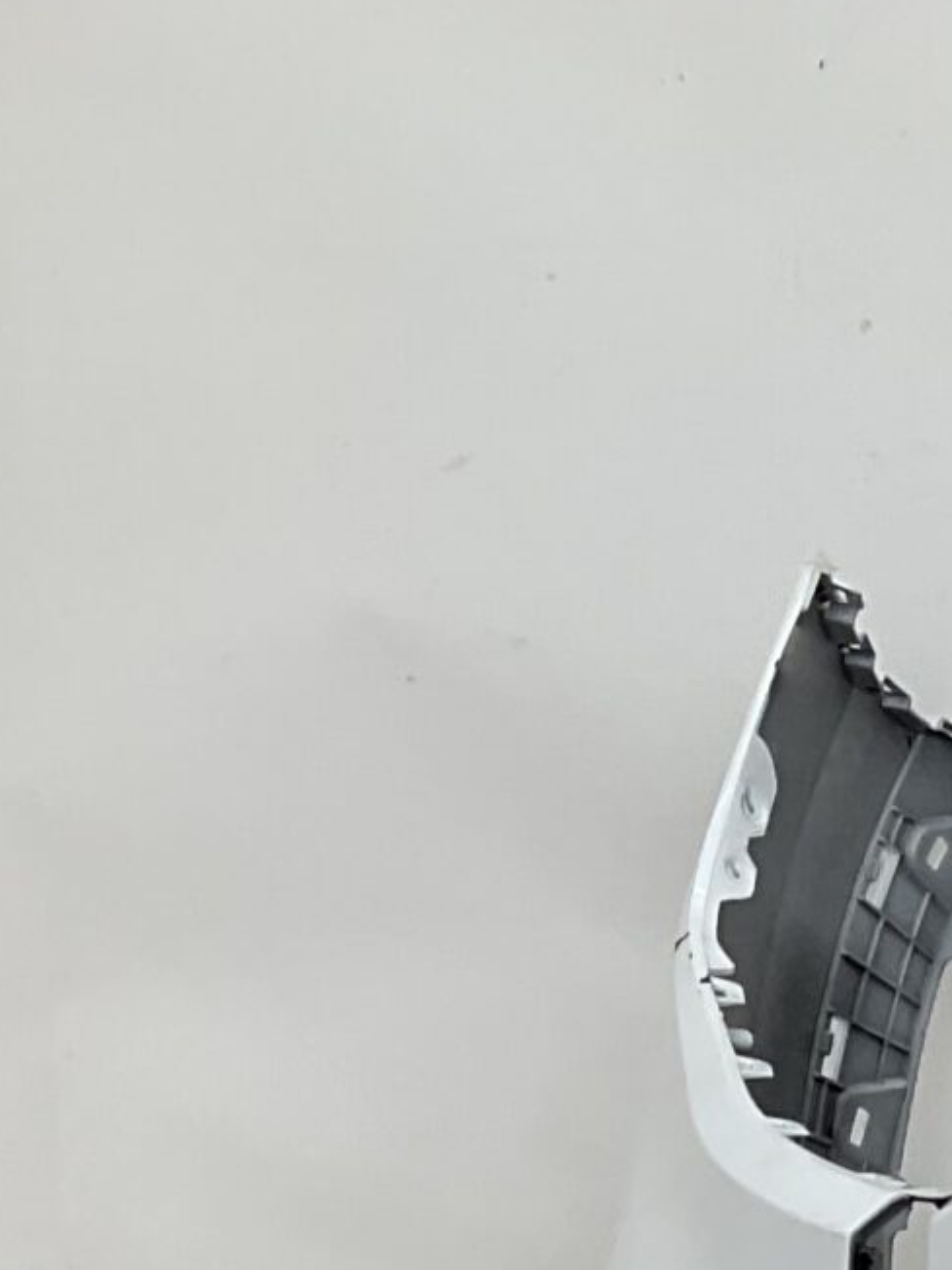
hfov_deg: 11.3
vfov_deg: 16.1
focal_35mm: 114
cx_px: 2093
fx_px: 4182
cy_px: 1789
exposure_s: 1/238
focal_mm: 3
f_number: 1.8
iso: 16
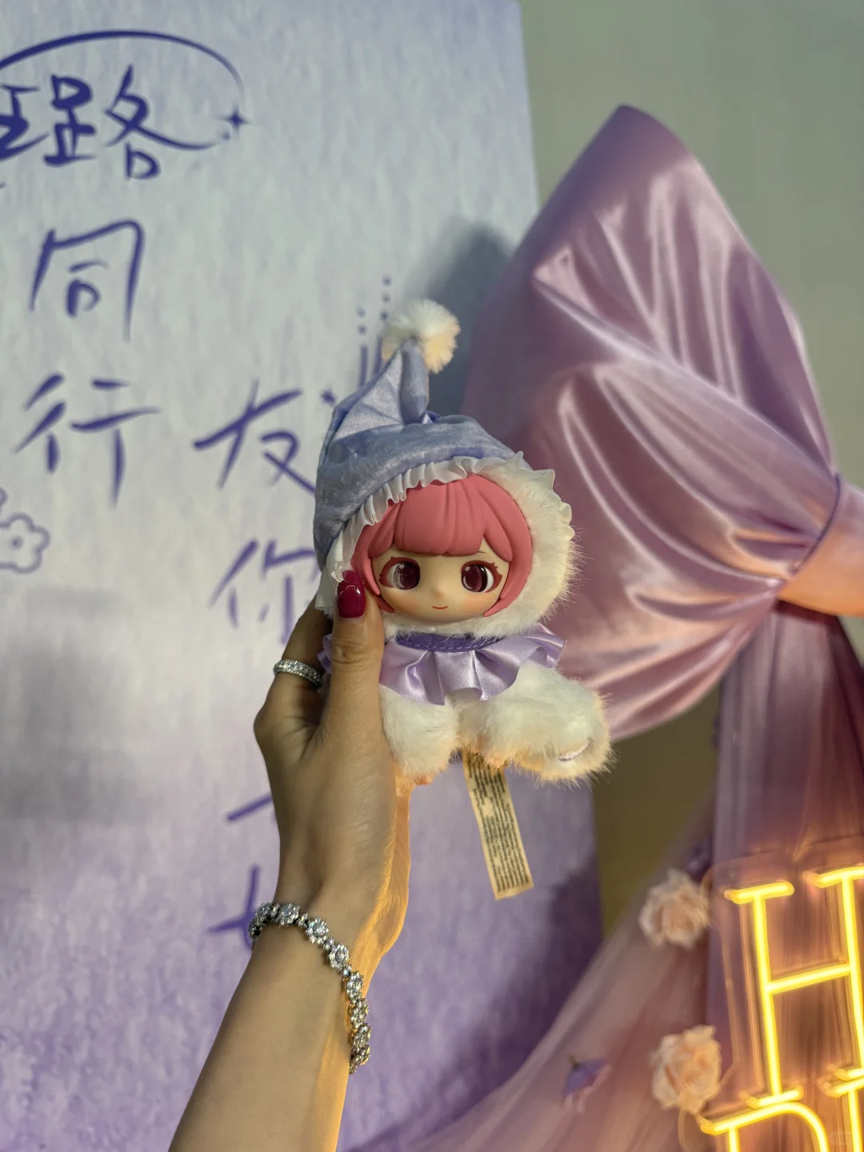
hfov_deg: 56.8
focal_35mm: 24
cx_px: 432
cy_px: 576
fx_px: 799
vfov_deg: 71.6
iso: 320
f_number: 1.78
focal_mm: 6.76
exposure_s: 1/50
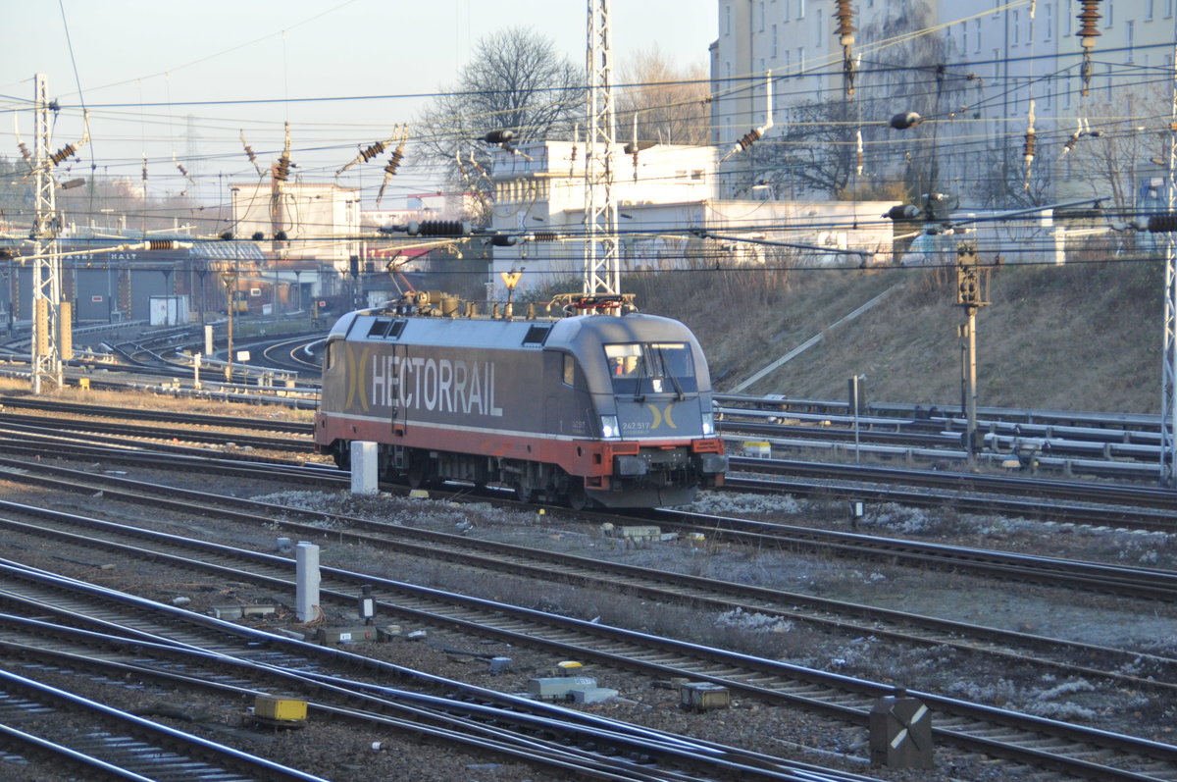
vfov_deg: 9.6
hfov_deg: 14.4
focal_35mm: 142
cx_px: 588
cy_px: 391
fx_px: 4653
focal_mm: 95
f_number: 5.6
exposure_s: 1/640
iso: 800
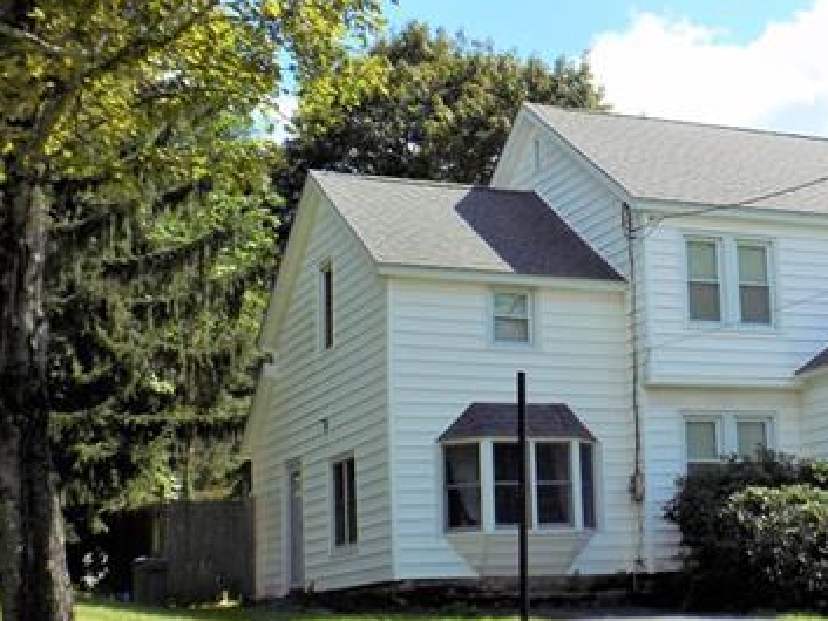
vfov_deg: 21.9
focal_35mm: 67
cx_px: 739
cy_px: 312
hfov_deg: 27.9
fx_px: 1603
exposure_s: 1/800
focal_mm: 6.6
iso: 80
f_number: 3.5
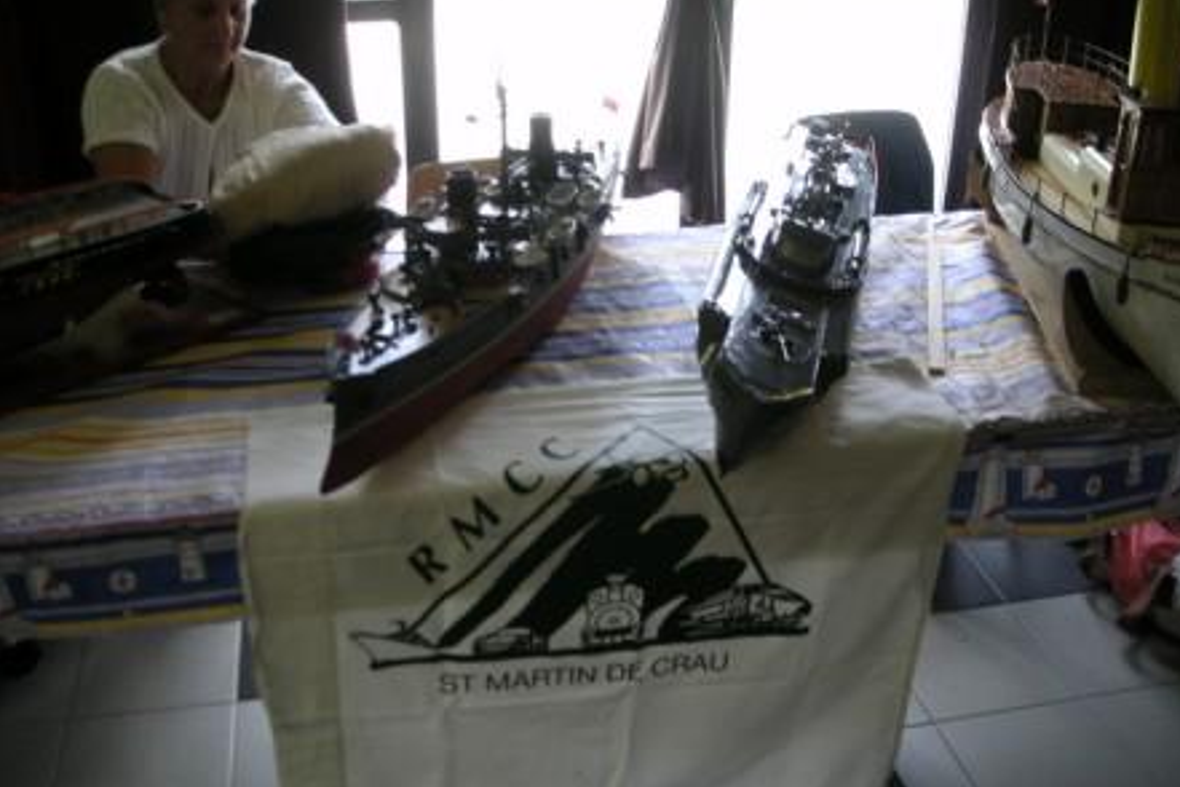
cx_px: 594
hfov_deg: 51.9
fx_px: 1213
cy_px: 428
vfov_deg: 35.9
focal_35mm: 37
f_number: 2.8
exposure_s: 1/7.9
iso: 52
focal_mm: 5.7
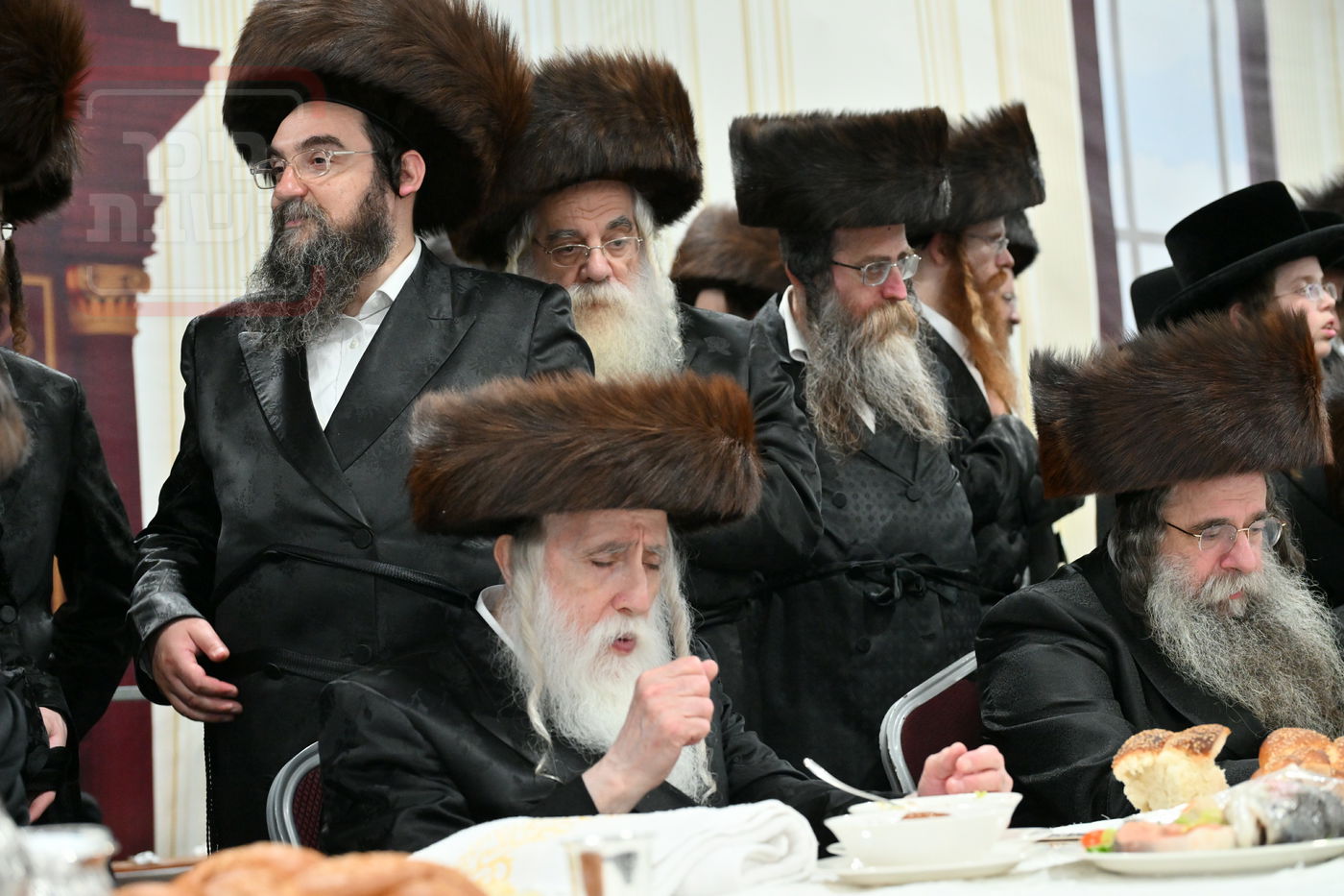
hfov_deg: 31.9
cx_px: 672
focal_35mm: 63
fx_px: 2352
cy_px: 448
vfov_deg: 21.6
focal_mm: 63
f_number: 4.5
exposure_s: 1/200
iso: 3200
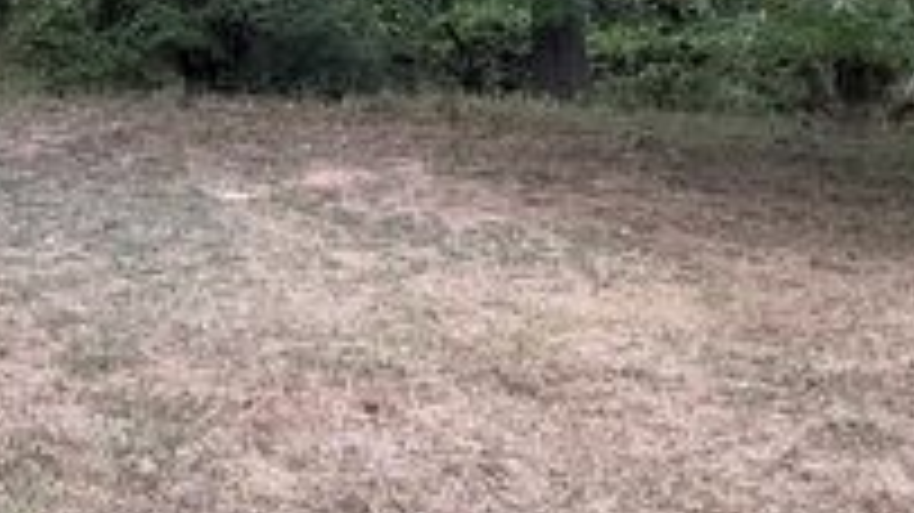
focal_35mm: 75
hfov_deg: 27.6
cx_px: 158
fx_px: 1817
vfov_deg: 15.3
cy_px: -164
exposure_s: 1/201
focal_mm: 3
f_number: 1.8
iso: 25
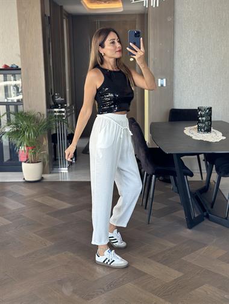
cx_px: 114
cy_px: 152
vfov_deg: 39.6
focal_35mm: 48
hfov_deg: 30.3
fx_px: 423
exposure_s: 1/89
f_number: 1.78
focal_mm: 6.86
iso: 125
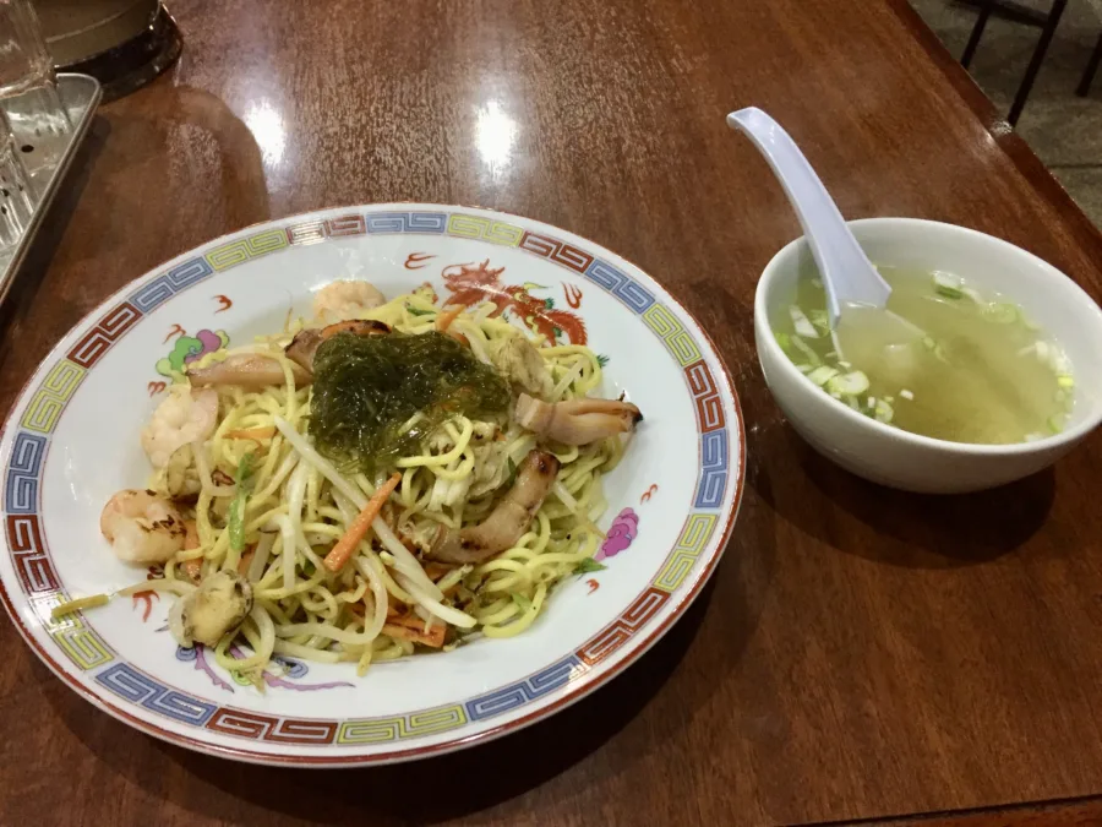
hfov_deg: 61.7
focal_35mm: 29
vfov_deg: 48.2
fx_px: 923
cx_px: 551
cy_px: 414
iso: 250
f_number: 2.2
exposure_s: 1/24
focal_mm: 4.15
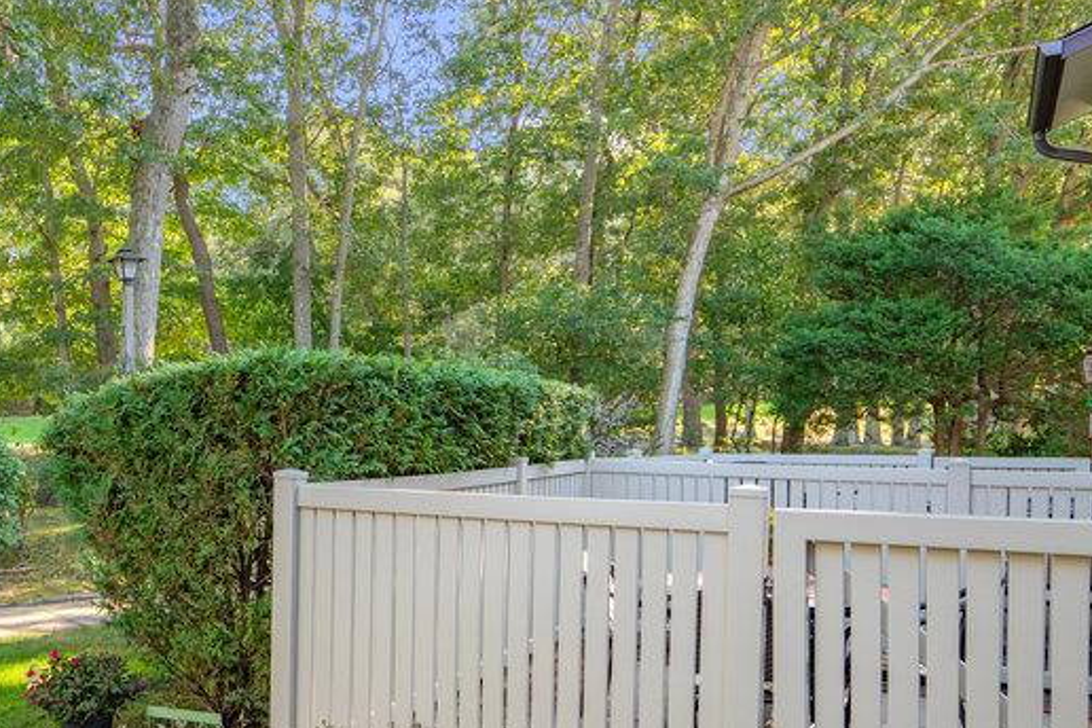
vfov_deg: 42.0
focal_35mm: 31
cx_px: 290
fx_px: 940
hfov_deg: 57.6
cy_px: 462
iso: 400
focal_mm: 16
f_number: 5.6
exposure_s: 1/200
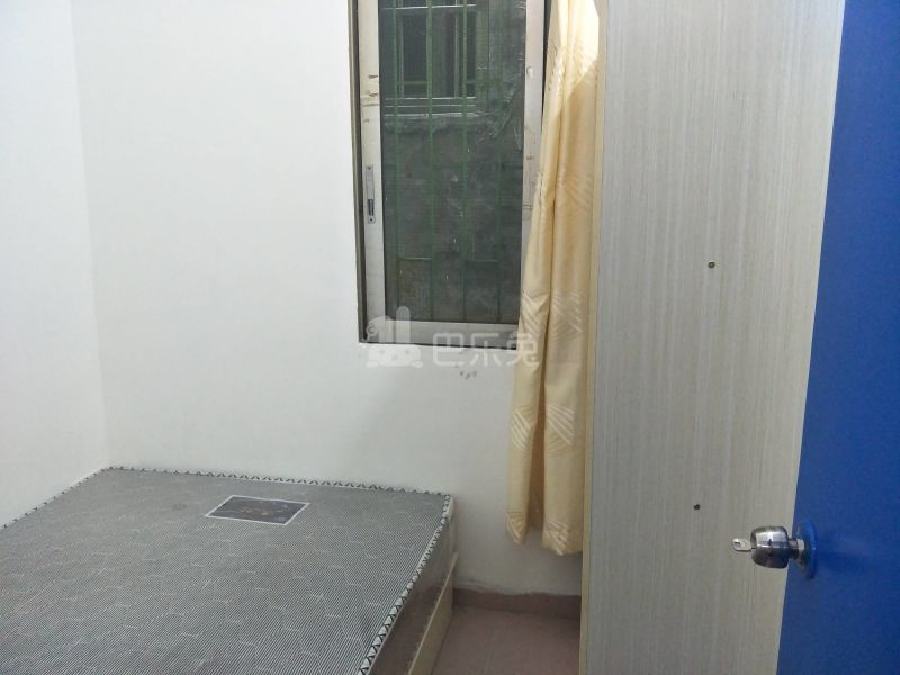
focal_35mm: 24
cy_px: 338
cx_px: 450
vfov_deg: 56.8
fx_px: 624
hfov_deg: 71.6
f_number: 1.7
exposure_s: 1/33
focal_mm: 4.1
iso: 269
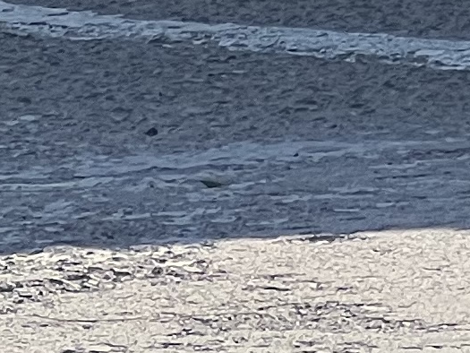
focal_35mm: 591
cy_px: -919
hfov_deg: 3.3
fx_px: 8026
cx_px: 1525
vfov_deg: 2.5
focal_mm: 9
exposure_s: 1/690
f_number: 2.8
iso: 32
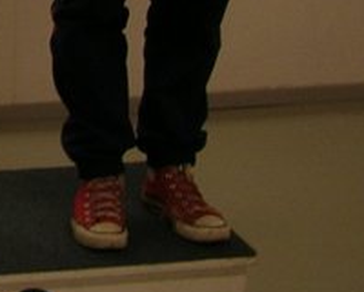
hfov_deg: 9.9
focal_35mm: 175
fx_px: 1885
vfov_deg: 8.3
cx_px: -464
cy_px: -323
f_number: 3
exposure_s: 1/13.7
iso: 50
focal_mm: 5.8
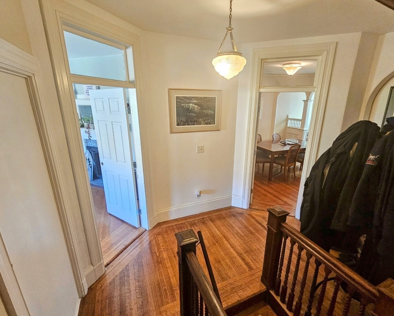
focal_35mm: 15
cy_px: 166
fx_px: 175
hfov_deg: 96.8
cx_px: 202
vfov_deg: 84.0
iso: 320
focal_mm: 2.2
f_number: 2.2
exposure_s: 1/40
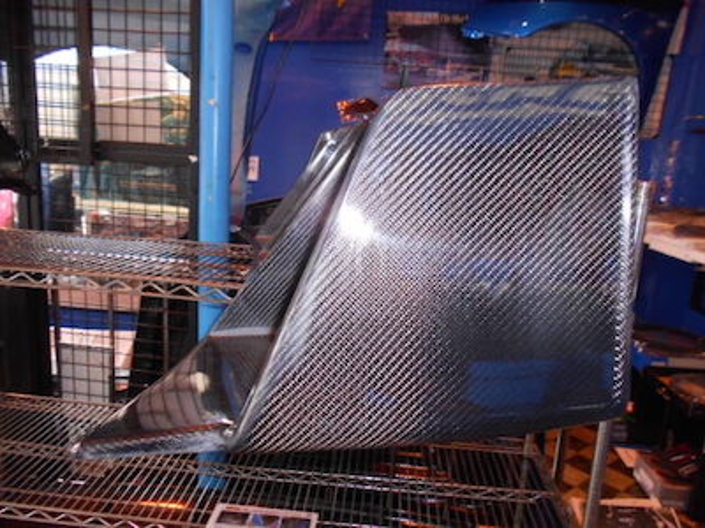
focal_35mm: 26
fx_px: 530
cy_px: 264
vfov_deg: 53.1
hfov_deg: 67.3
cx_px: 352
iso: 200
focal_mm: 4.6
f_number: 3.2
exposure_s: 1/25
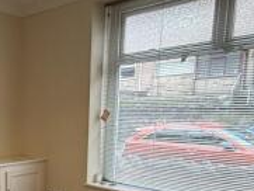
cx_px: 4
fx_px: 330
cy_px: 166
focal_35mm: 45
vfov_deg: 31.0
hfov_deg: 37.8
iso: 200
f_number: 2.2
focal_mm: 2.22
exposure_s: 1/100
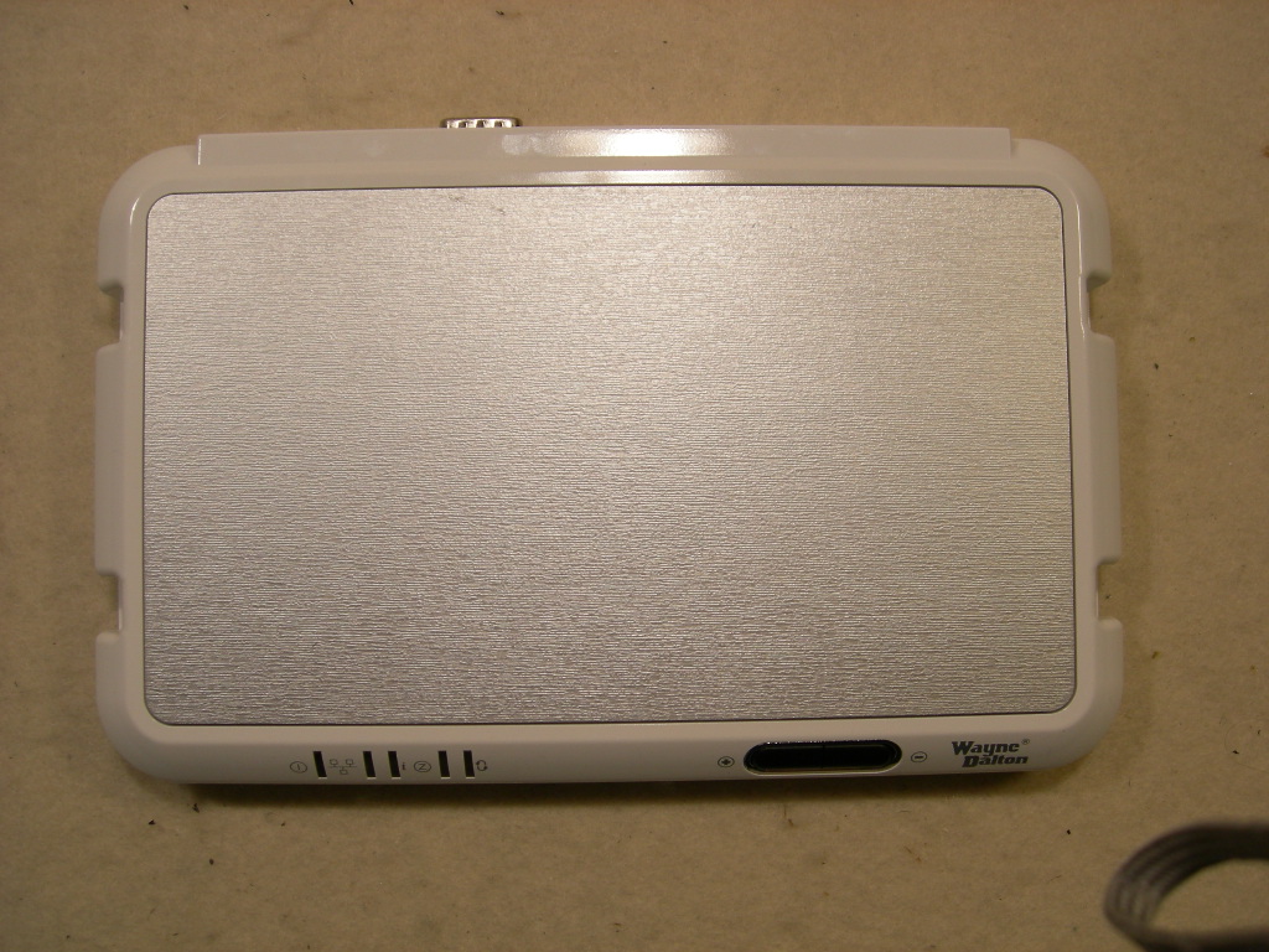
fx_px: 1320
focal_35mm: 36
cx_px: 634
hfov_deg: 51.4
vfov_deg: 39.7
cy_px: 476
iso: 64
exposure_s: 1/84.7
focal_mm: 7.5
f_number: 3.8
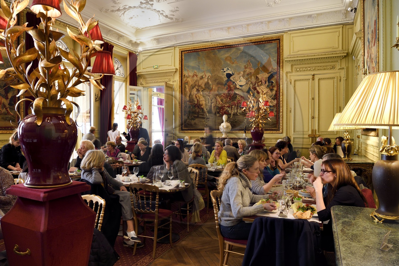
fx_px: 266
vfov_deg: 53.1
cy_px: 133
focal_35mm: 24
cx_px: 200
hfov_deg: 73.8
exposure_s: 1/10
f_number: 7.1
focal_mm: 24
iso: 800
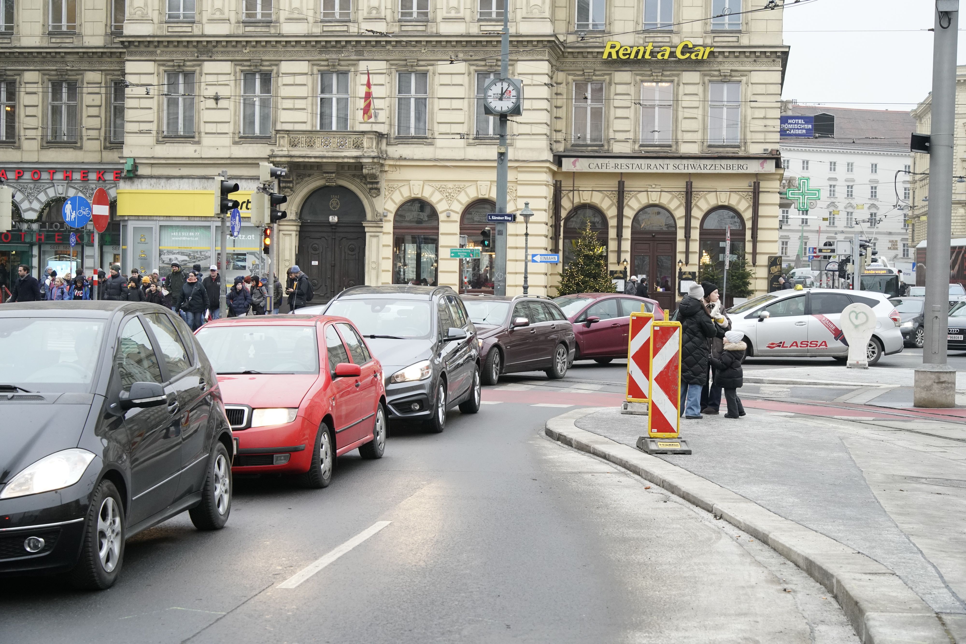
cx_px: 483
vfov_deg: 20.6
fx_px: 1771
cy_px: 322
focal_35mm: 66
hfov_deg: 30.5
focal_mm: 66
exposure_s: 1/250
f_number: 8
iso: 3200
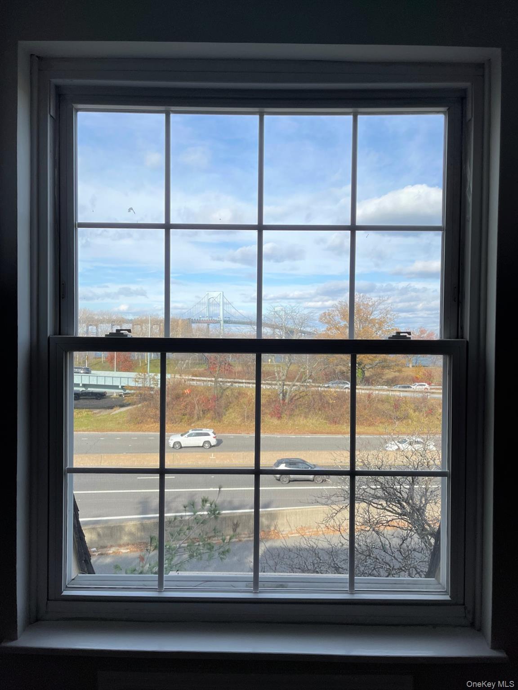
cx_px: 259
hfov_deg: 53.1
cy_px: 345
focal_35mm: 26
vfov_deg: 67.3
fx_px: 519
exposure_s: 1/923
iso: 32
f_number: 1.6
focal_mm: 5.1
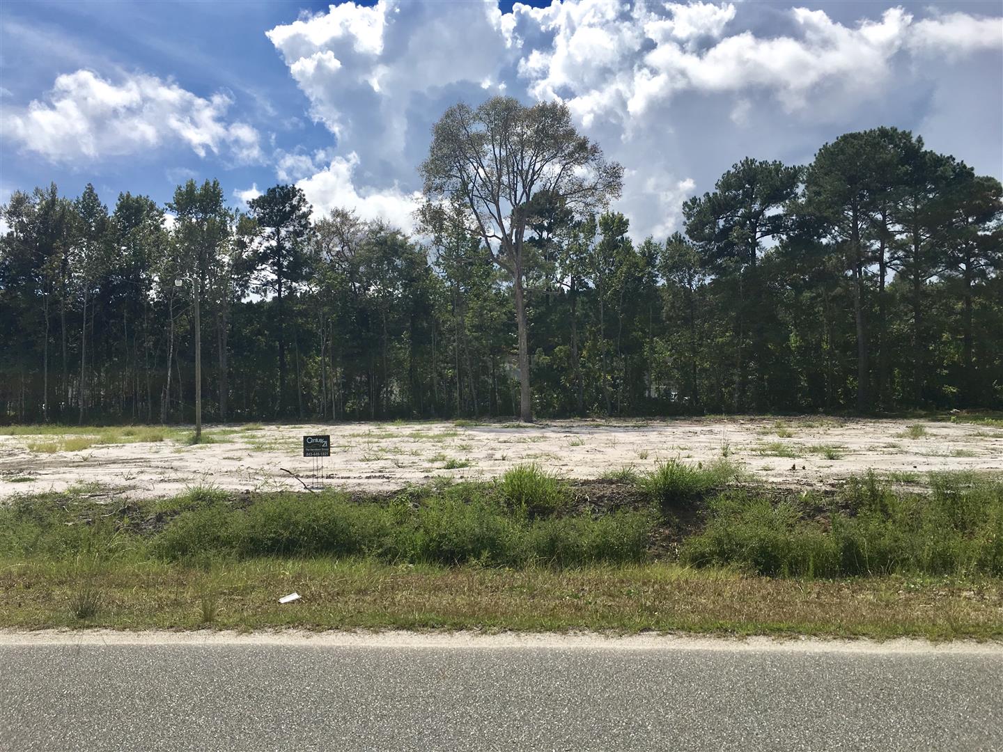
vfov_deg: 48.2
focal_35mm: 29
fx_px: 840
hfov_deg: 61.7
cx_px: 502
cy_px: 376
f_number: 2.2
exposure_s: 1/3497
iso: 25
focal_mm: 4.15
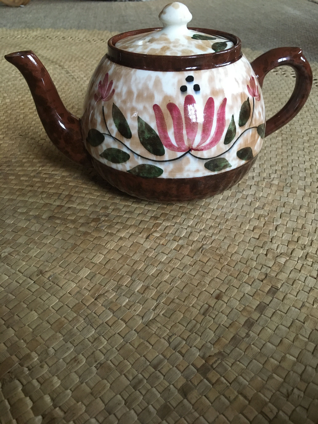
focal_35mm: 29
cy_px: 212
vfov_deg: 61.7
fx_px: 355
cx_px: 159
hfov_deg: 48.2
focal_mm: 4.15
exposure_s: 1/25
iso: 200
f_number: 2.2
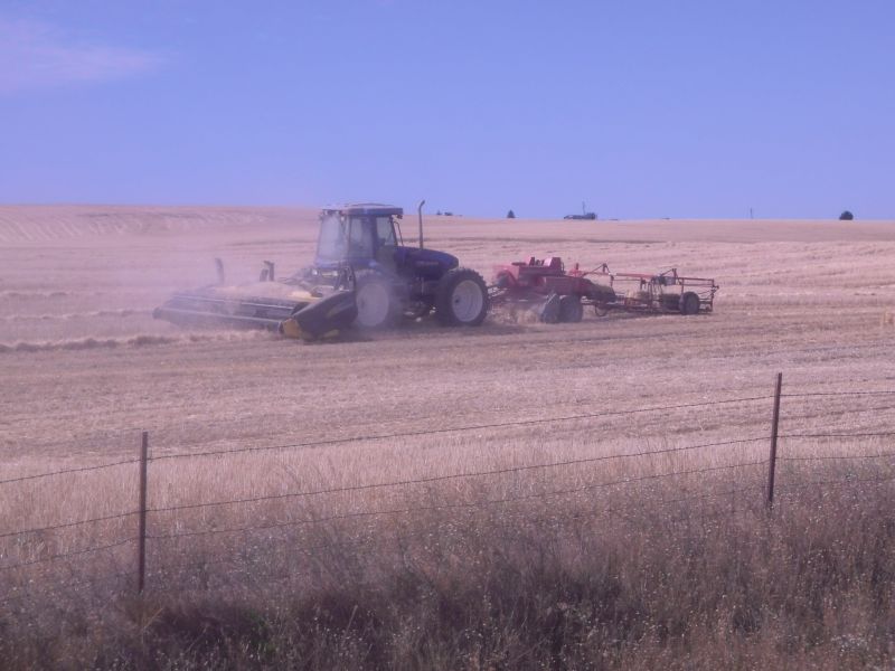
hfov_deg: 17.3
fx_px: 2947
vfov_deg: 13.0
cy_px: 336
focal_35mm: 114
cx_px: 448
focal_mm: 20.1
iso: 100
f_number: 5
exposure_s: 1/800
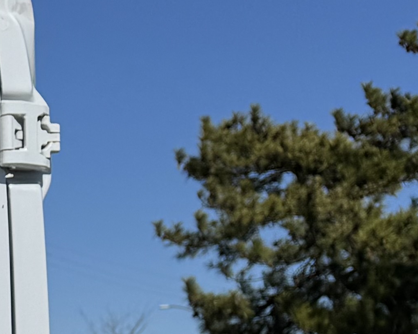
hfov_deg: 12.2
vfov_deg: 11.0
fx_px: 1621
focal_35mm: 131
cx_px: -525
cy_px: 612
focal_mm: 6.76
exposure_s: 1/12346
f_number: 1.78
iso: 64
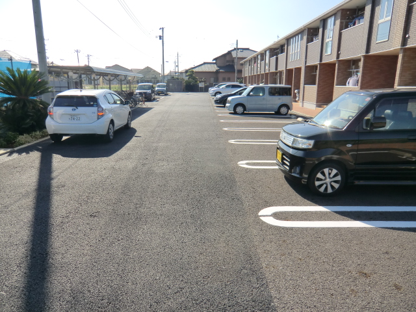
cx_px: 208
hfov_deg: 71.6
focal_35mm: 24
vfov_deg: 56.8
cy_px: 156
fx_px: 288
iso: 64
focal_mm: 4.3
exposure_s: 1/125
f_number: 7.5
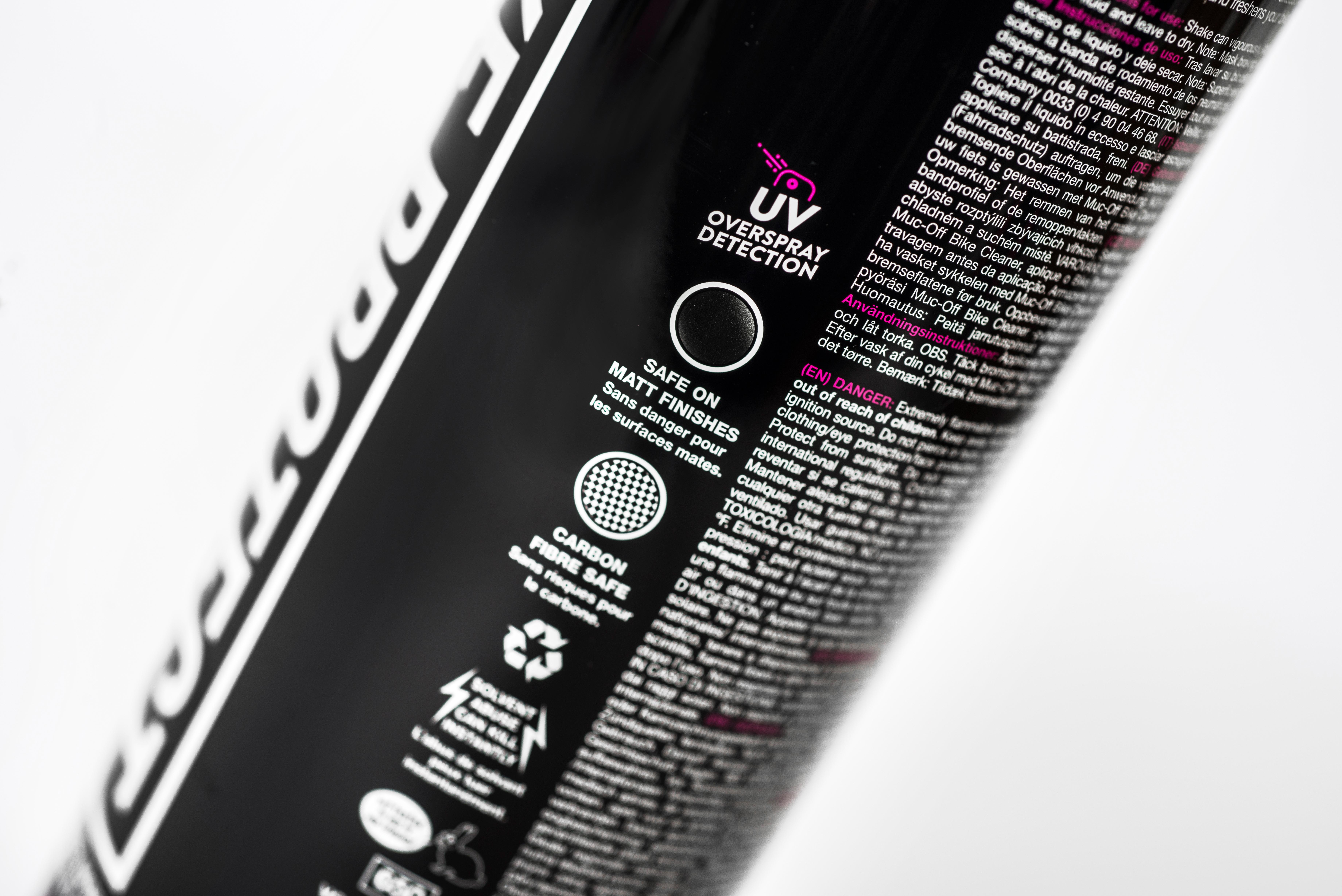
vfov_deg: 22.6
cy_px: 448
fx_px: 2237
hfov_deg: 33.4
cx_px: 671
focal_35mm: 60
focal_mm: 60
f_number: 7.1
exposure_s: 1/125
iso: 100
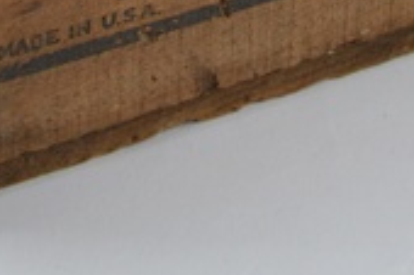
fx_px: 1929
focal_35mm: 168
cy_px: -434
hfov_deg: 12.2
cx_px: 268
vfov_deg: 7.5
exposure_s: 1/125
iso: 100
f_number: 5
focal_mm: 19
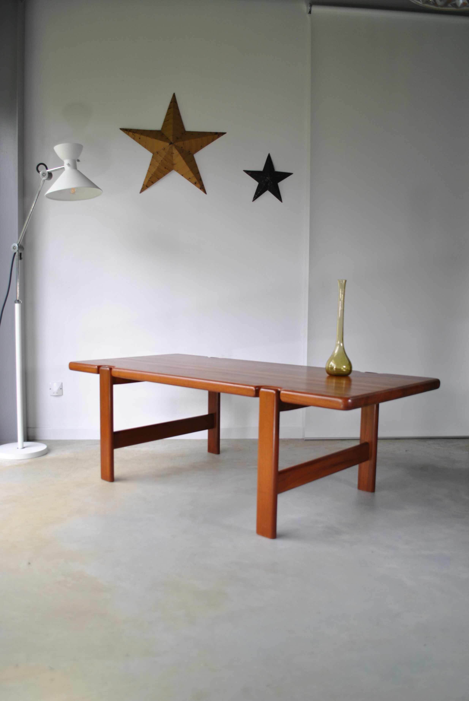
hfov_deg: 48.1
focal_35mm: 27
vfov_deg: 67.3
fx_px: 526
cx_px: 234
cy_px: 350
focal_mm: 18
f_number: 3.5
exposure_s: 1/80
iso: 100
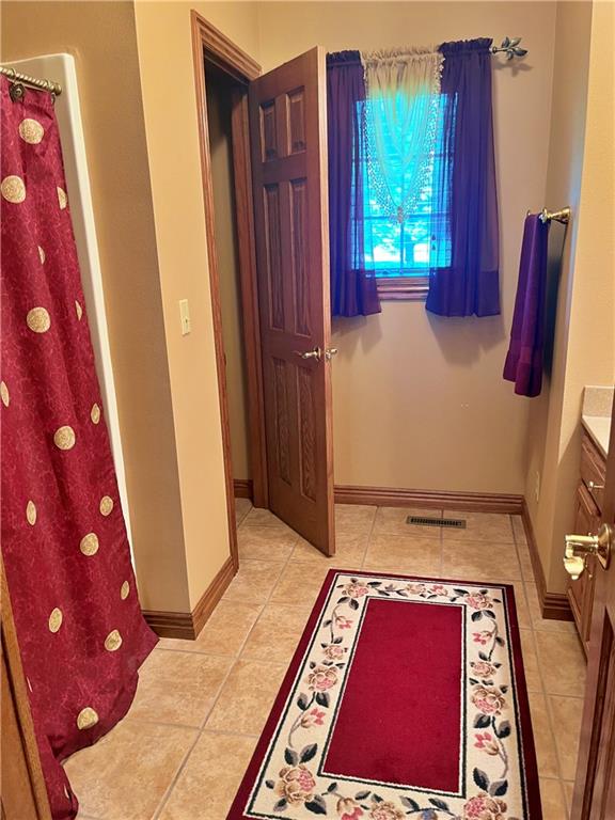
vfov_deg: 67.3
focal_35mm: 26
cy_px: 410
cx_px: 308
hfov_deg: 53.1
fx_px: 616
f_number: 1.6
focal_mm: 5.1
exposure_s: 1/60
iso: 400
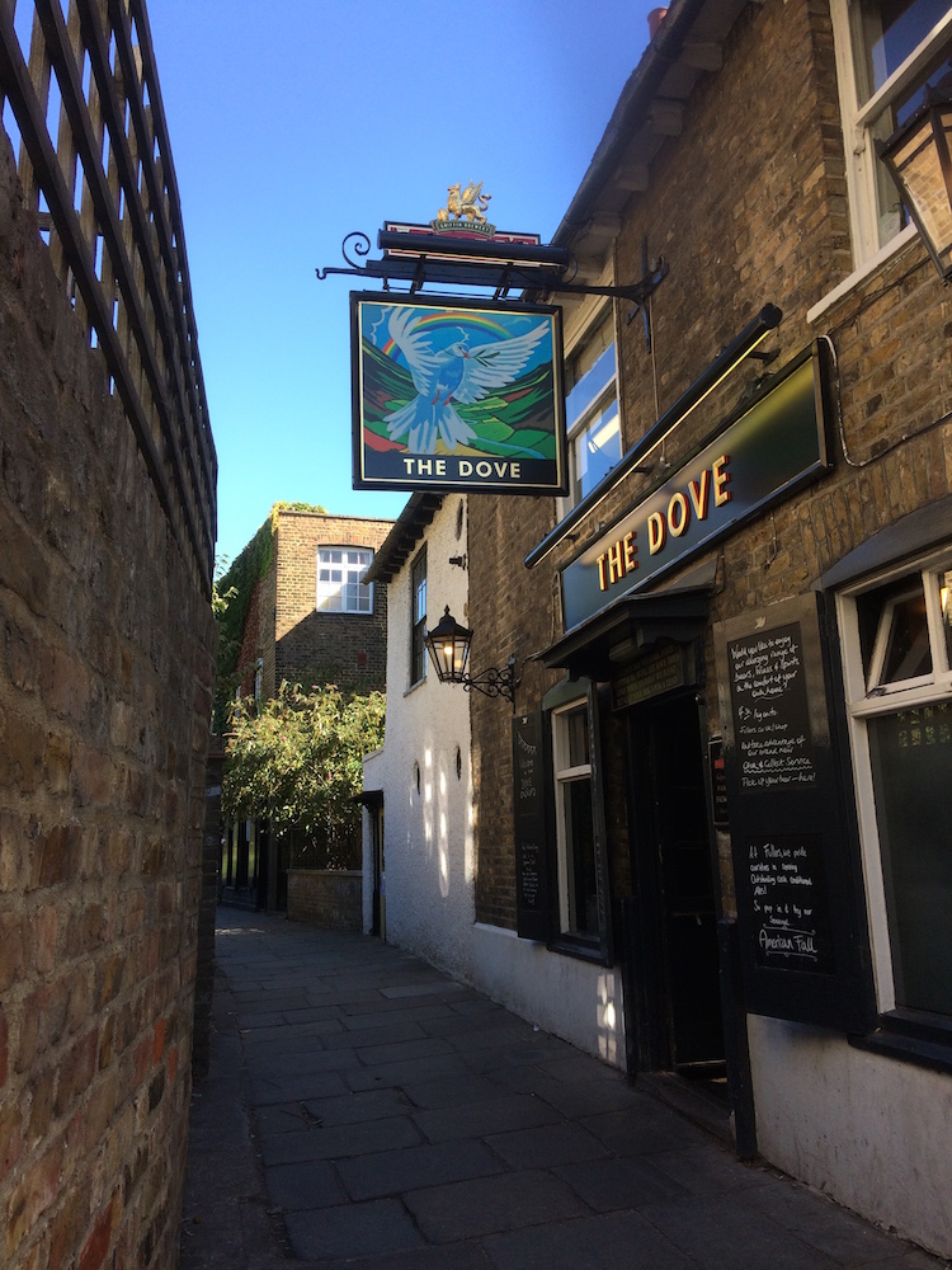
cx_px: 476
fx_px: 1063
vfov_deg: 61.7
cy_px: 635
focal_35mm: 29
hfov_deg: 48.2
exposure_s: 1/383
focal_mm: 4.15
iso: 32
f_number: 2.2
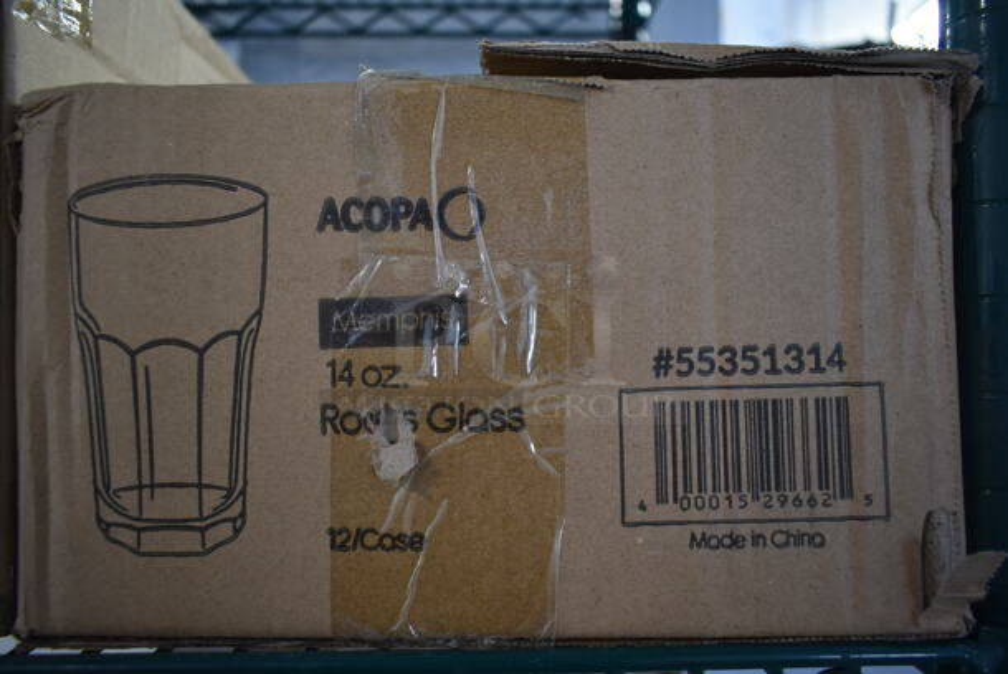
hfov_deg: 67.3
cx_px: 504
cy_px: 337
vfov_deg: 48.0
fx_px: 757
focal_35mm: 27
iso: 560
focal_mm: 18
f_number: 3.5
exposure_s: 1/30
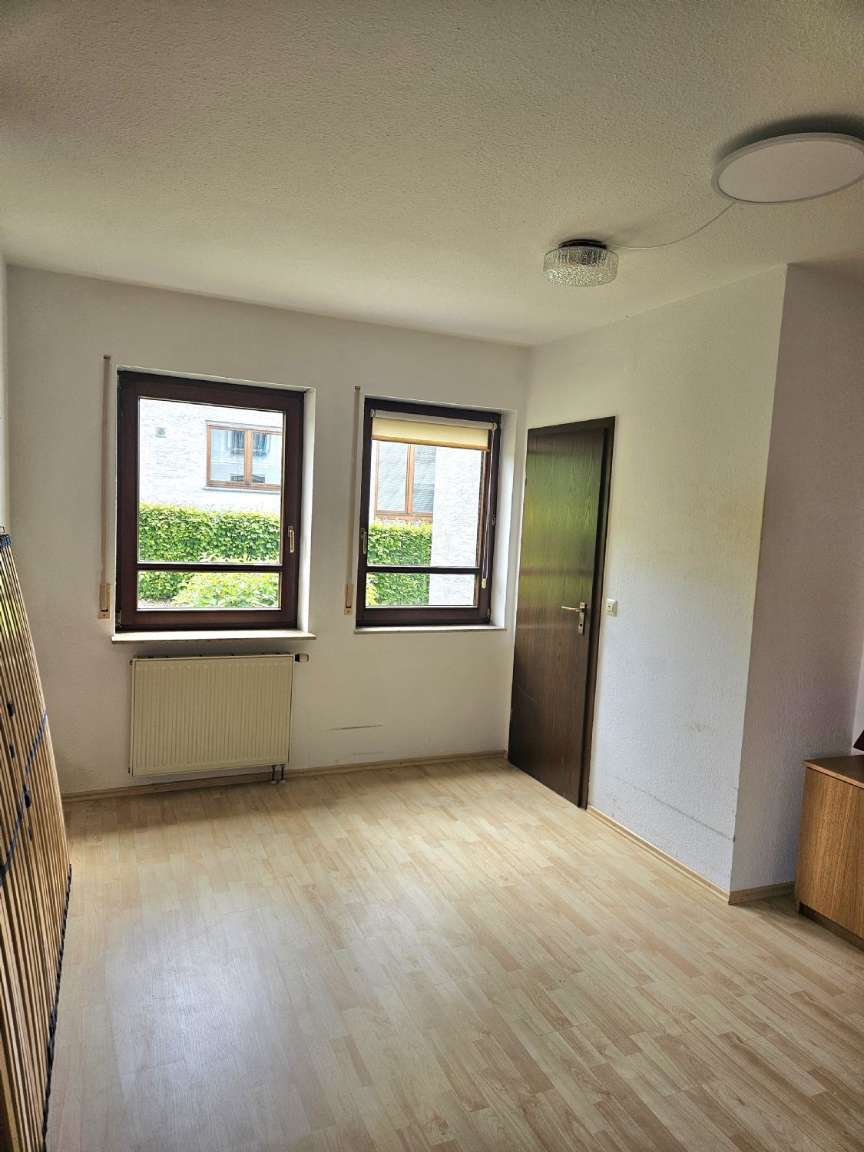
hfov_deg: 58.9
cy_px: 576
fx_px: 765
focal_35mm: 23
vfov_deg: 73.9
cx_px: 432
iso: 32
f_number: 1.8
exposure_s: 1/101
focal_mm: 5.4
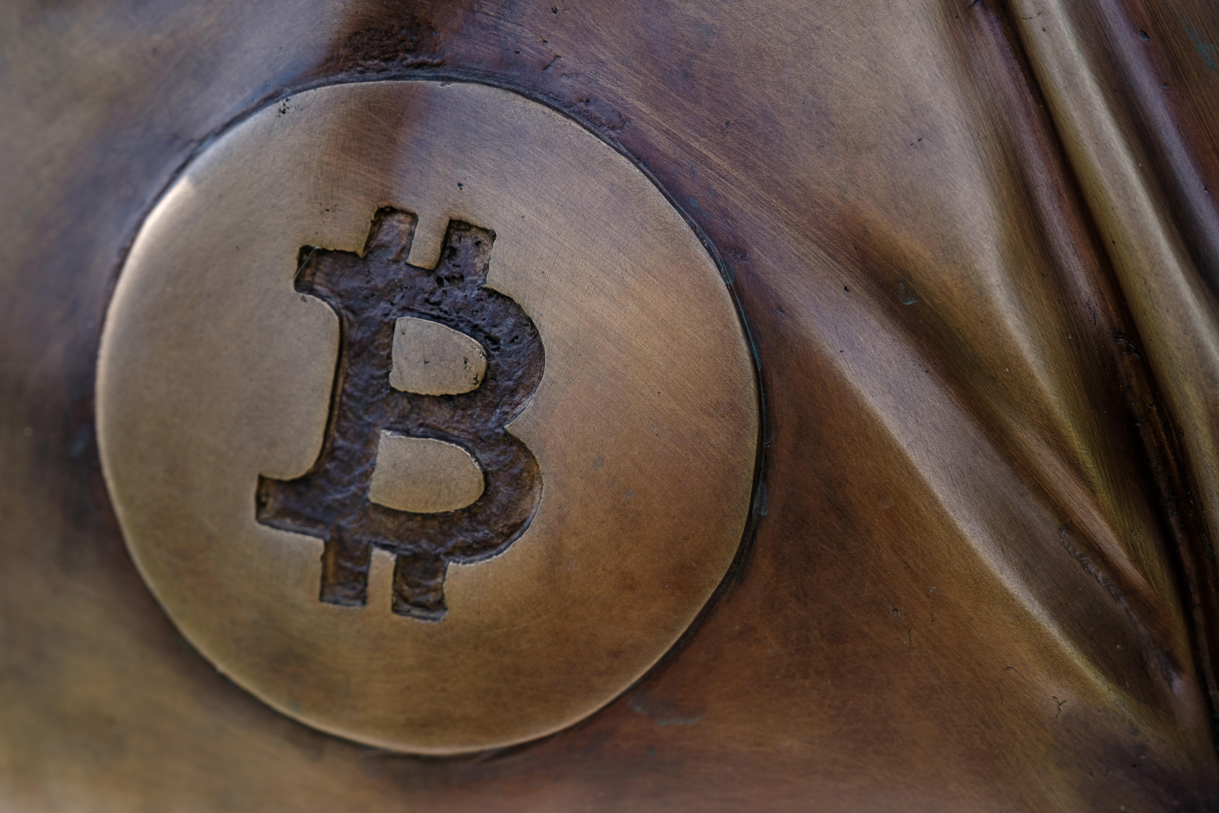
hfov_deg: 24.5
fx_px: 2810
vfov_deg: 16.5
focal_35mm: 83
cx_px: 610
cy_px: 406
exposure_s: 1/480
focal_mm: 55
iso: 160
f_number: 2.8
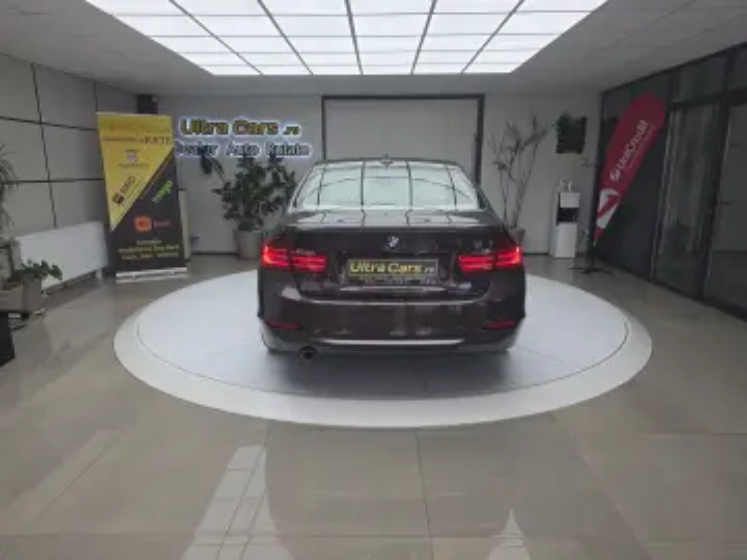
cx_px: 374
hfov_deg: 73.9
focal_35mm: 23
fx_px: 496
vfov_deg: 58.9
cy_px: 280
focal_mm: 6.25
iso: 12
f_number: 1.7
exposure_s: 1/112
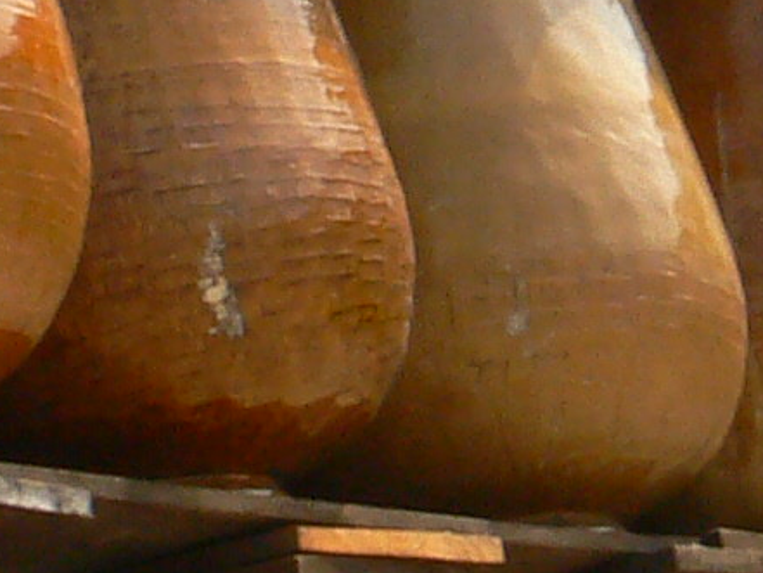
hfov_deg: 7.6
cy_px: -132
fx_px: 5710
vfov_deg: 5.7
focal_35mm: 259
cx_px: 87
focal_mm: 7.4
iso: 100
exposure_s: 1/60
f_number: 10
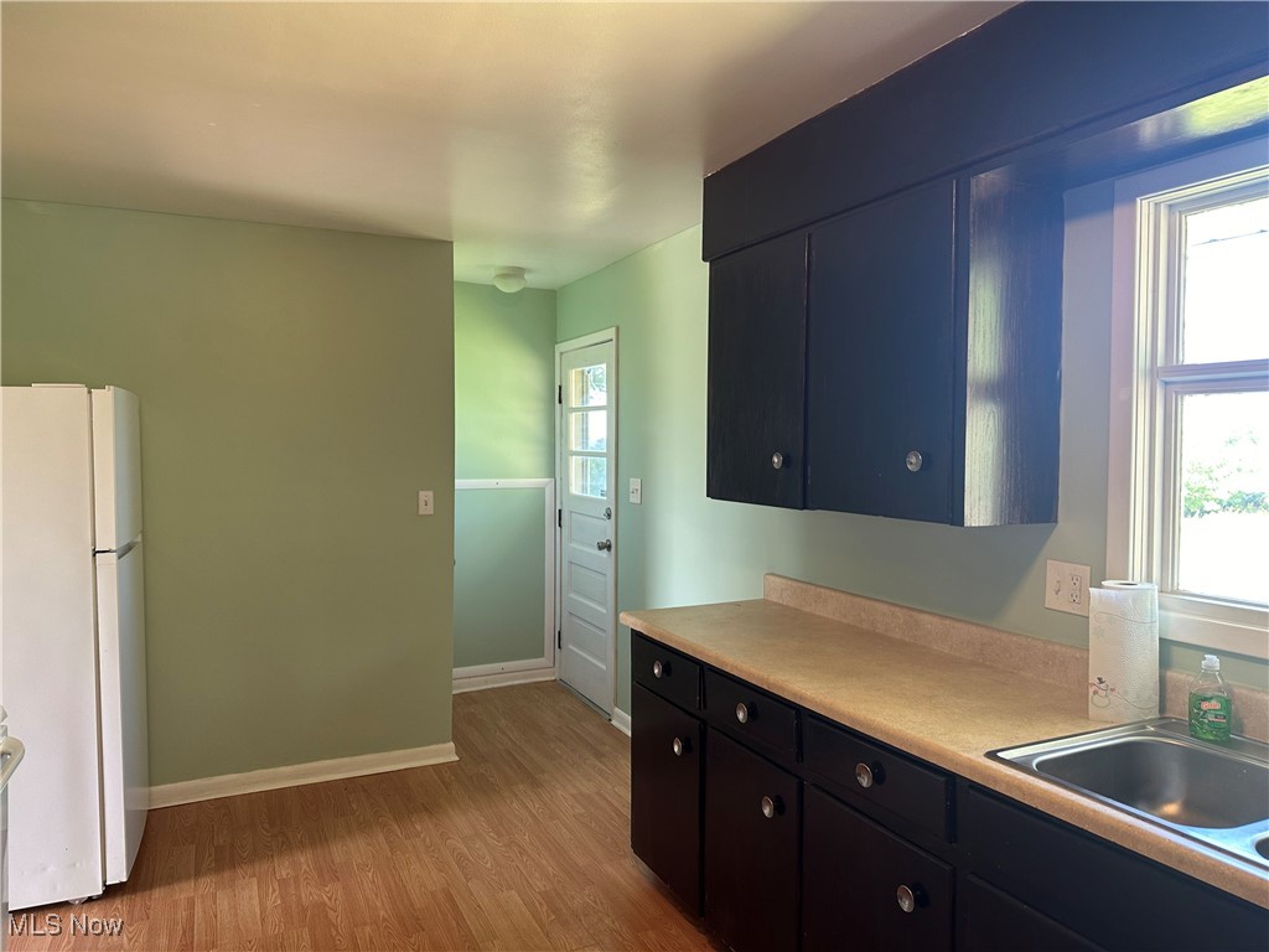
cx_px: 634
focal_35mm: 24
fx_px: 880
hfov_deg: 71.6
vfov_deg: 56.8
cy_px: 476
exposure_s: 1/60
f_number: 1.78
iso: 125
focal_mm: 6.86
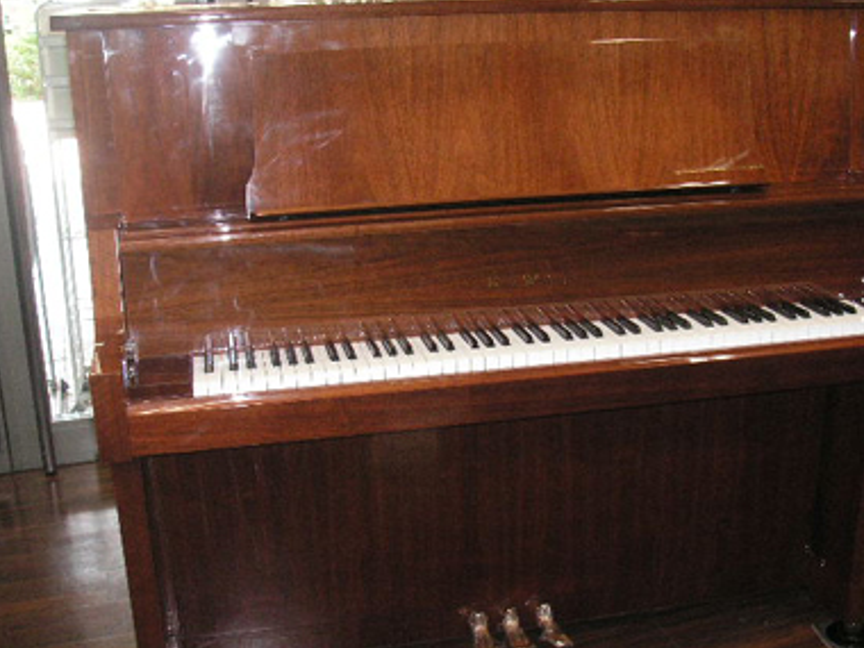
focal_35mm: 44
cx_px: 489
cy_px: 350
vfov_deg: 32.9
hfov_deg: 42.9
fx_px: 1098
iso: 160
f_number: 3.3
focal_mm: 6.3
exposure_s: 1/45
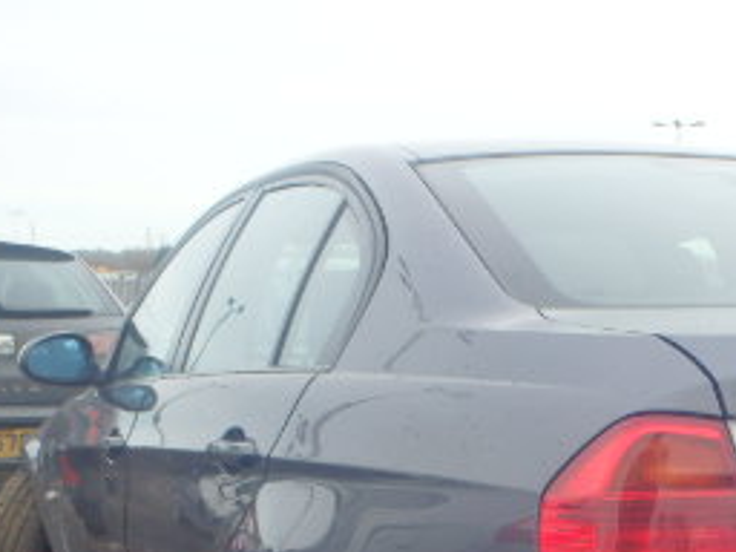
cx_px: 696
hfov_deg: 26.6
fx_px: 1488
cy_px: 641
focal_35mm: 70
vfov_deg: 19.9
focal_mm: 5
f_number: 3.9
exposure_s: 1/250
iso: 125
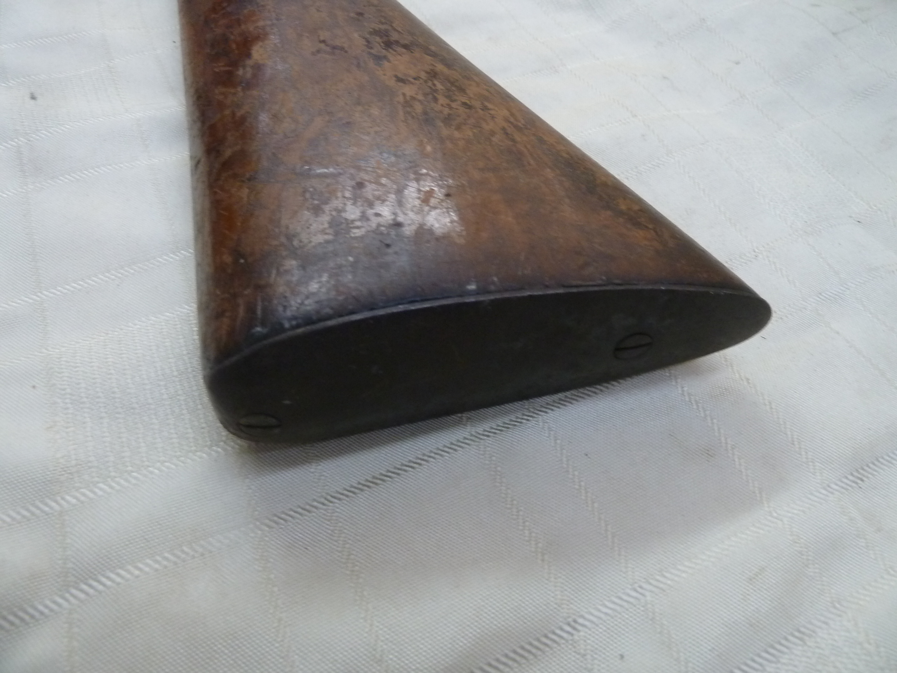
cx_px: 448
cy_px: 336
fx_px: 648
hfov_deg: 69.4
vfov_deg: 54.9
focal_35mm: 25
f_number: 3.3
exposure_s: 1/30
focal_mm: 4.1
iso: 250
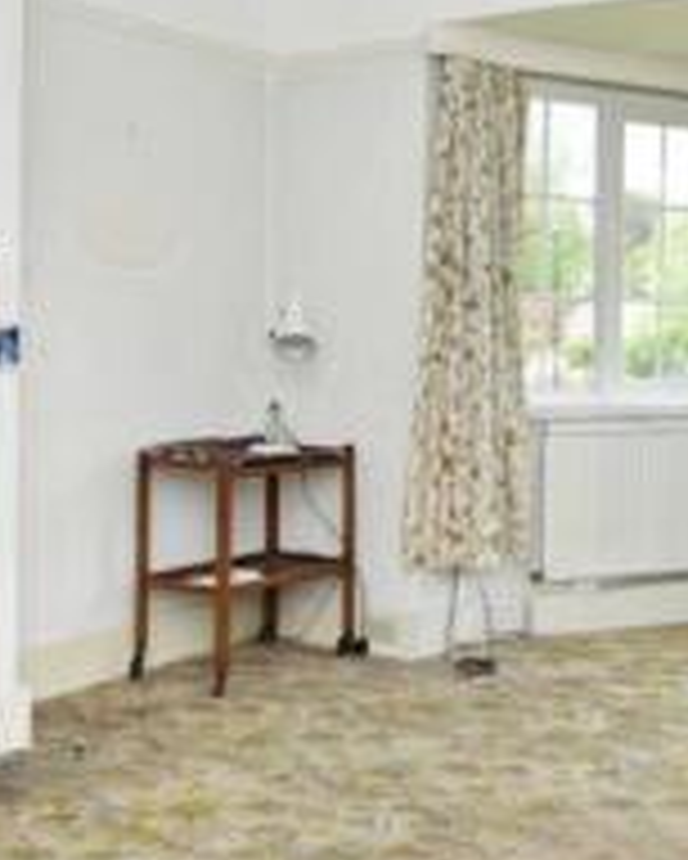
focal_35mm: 45
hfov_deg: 32.8
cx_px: 513
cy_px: 457
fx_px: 1144
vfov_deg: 41.1
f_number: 6.7
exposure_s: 1/180
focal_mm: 14
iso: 400
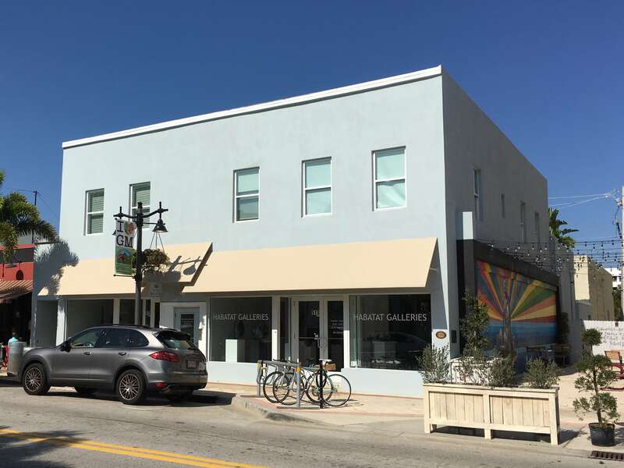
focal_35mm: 29
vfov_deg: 48.2
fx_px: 523
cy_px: 234
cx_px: 312
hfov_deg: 61.7
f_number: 2.2
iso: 25
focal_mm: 4.2
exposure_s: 1/4049
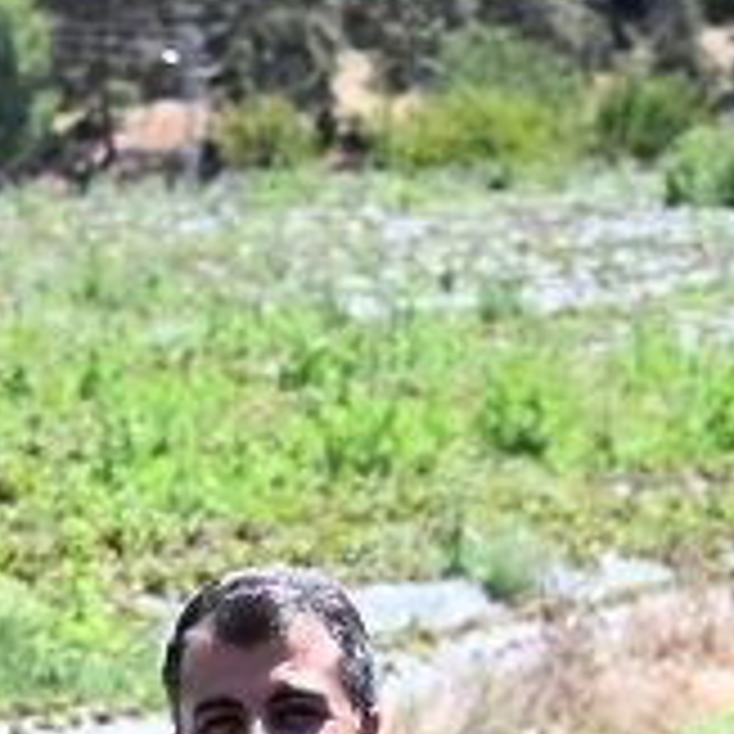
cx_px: 198
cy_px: 1565
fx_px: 4654
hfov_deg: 9.0
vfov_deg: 8.5
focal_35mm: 194
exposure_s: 1/2000
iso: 320
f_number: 2.8
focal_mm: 29
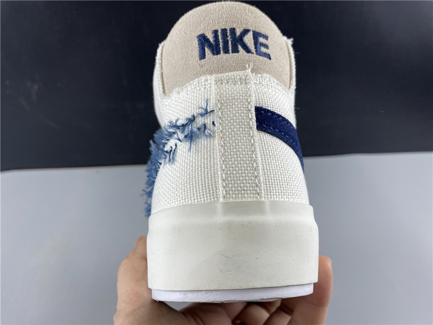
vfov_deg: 53.1
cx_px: 216
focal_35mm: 26
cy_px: 162
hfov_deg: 67.3
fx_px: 325
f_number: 1.8
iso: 40
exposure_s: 1/100
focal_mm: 4.25
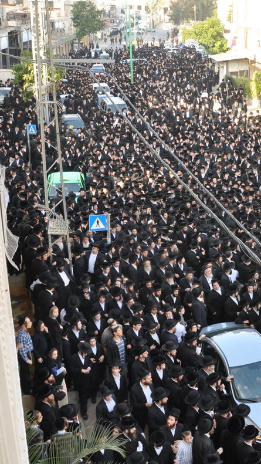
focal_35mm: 50
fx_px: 615
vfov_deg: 41.3
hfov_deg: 23.0
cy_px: 211
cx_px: 263
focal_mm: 18
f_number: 8
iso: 320
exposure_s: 1/80
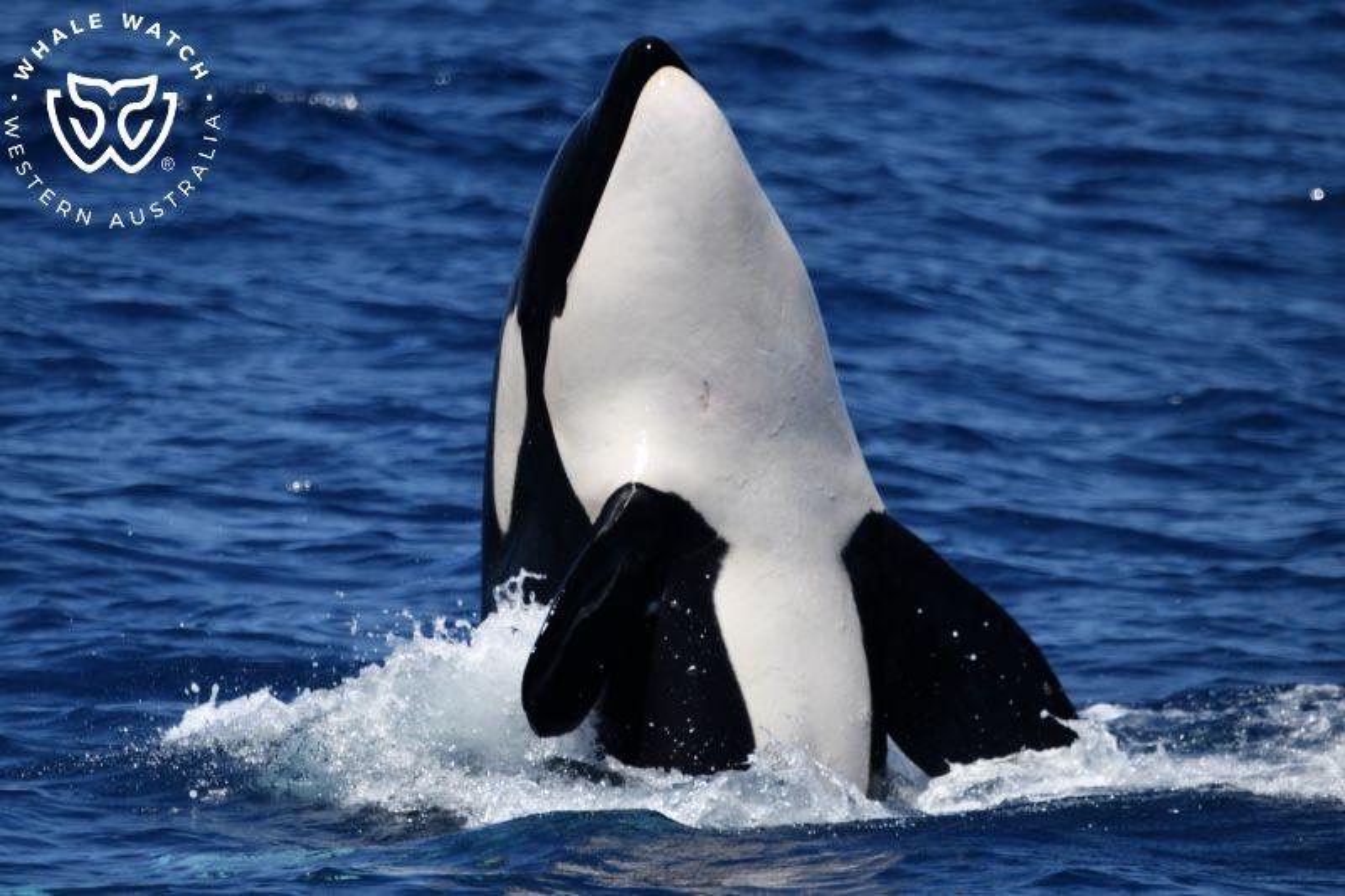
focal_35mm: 600
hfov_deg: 3.4
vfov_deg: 2.3
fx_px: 22411
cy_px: 448
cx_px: 672
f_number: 6.3
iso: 800
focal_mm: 600
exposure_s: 1/8000
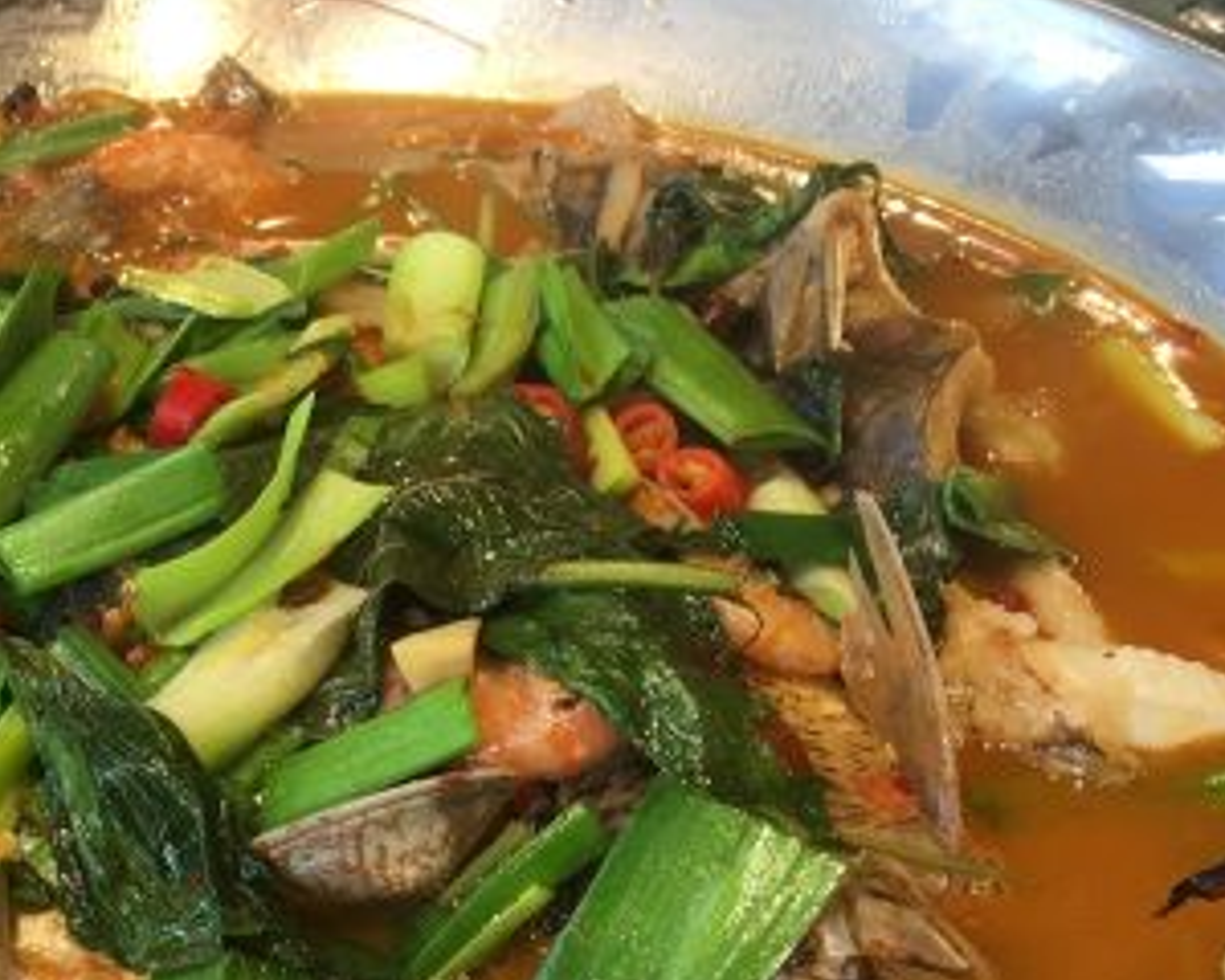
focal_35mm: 66
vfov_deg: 22.7
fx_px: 2393
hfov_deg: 28.3
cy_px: 835
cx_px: 310
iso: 32
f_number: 2.2
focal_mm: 4.15
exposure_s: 1/50
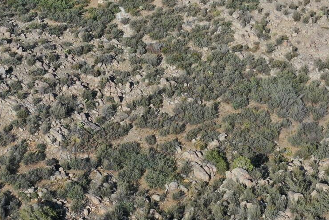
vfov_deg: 12.1
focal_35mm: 113
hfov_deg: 17.4
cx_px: 382
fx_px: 1033
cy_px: 55
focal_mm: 10.26
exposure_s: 1/500
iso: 100
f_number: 5.6
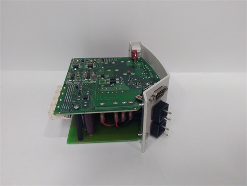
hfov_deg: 65.3
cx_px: 124
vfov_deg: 51.4
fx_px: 193
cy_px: 93
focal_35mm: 27
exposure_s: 1/33
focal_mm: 3.79
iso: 269
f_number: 2
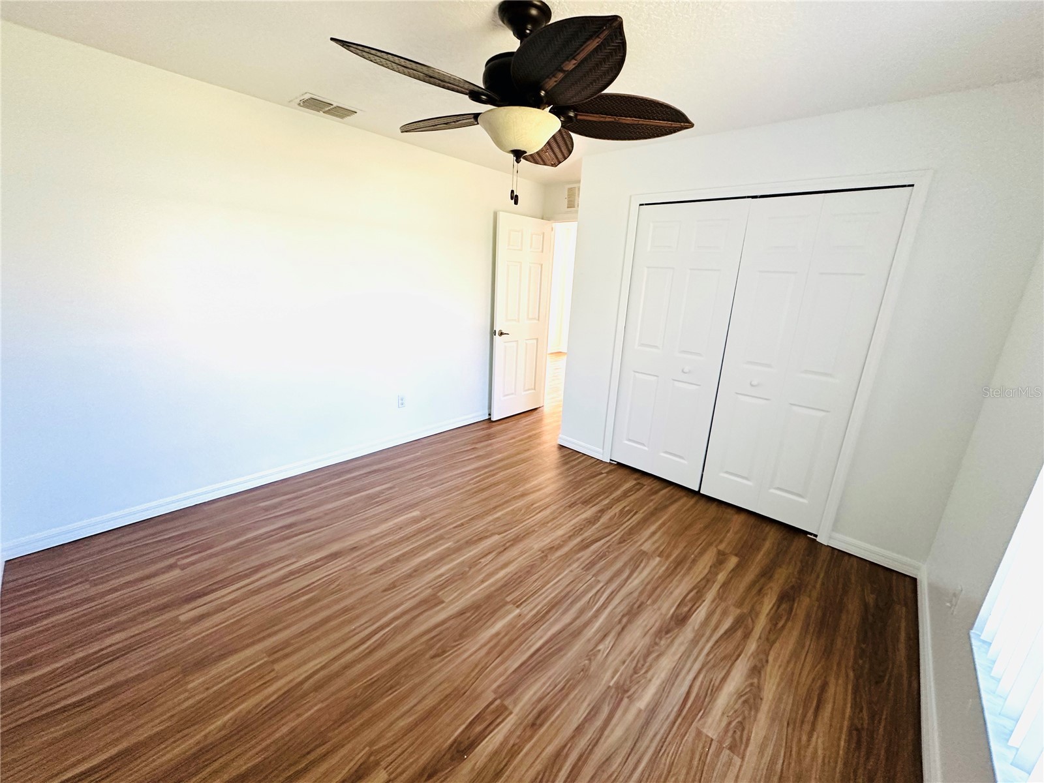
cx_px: 522
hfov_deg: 102.1
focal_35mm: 14
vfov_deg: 85.7
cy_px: 392
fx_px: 422
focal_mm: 2.22
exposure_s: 1/99
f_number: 2.2
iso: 320
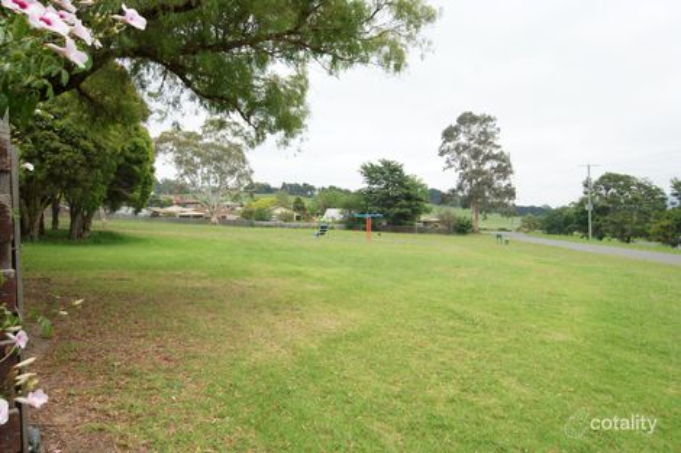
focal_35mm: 24
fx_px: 454
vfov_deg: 53.1
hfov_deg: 73.8
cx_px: 340
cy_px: 226
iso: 400
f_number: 11
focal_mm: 16
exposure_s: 1/250
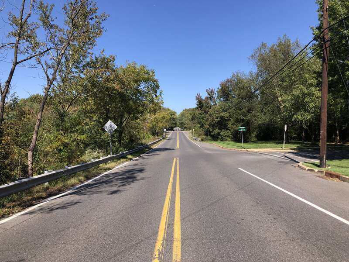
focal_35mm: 28
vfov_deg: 49.7
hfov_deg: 63.4
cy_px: 131
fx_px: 282
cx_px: 174
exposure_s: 1/1230
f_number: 1.8
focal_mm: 4
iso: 20
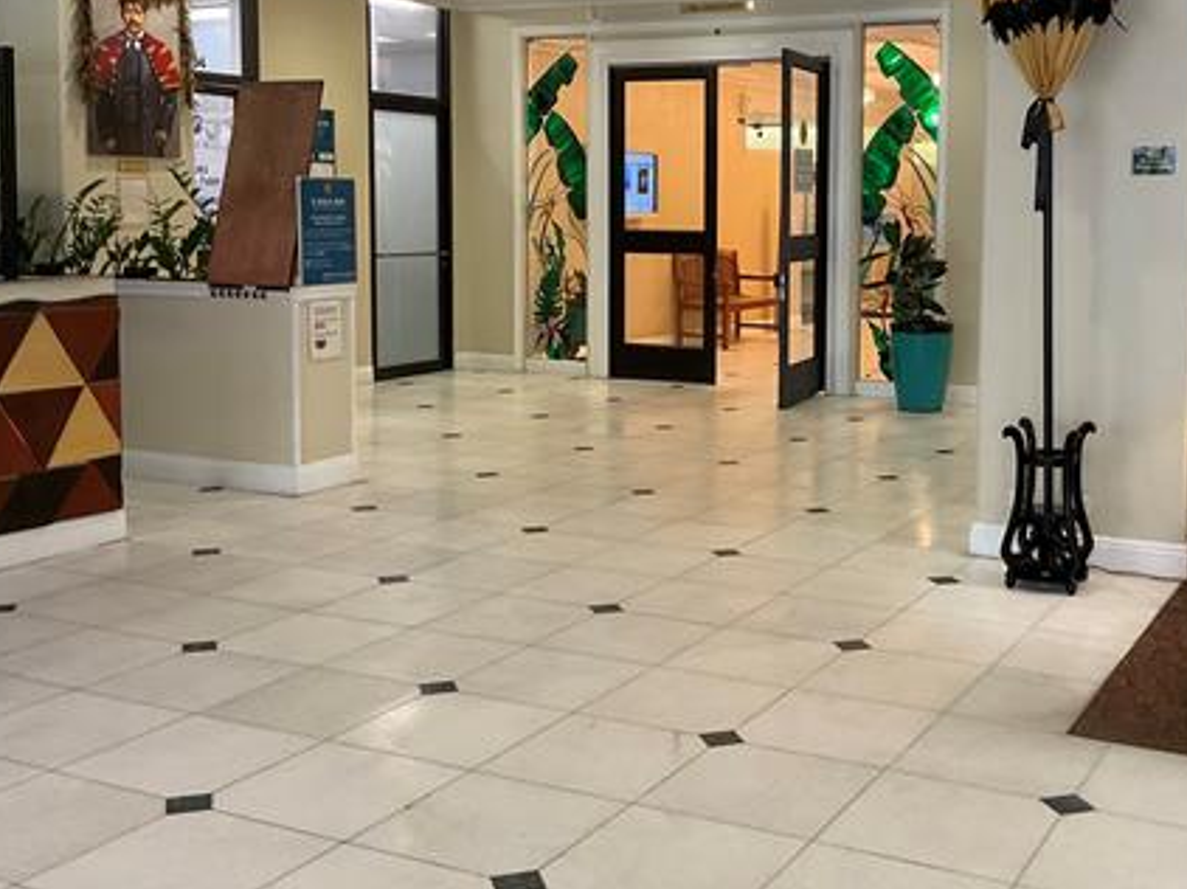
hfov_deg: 42.5
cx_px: 774
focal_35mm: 44
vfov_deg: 32.7
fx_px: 1508
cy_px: 329
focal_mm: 3
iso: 100
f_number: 1.8
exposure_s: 1/60
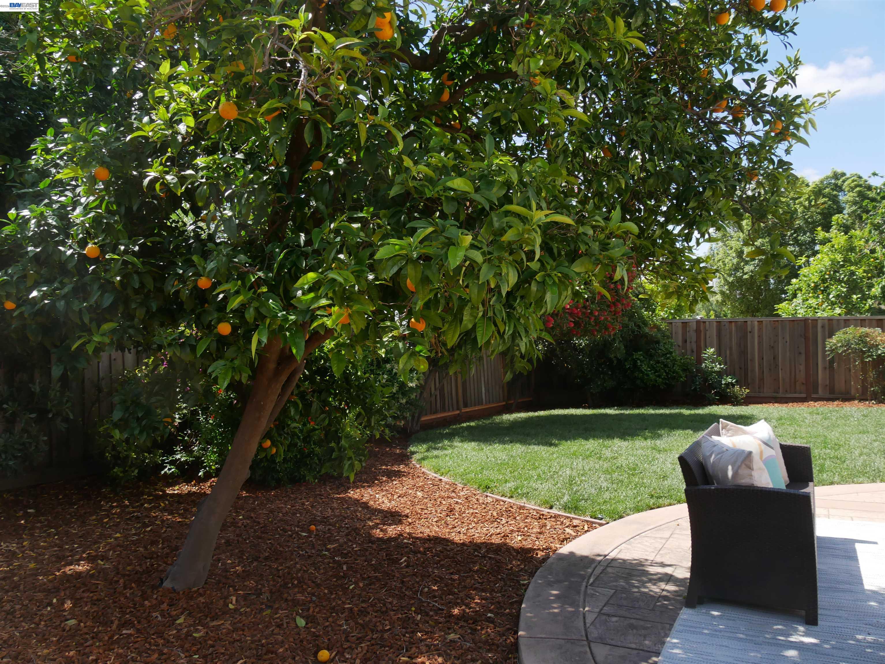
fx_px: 716
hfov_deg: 63.4
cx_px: 442
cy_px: 332
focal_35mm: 28
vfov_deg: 49.8
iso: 200
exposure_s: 1/320
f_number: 6.3
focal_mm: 14
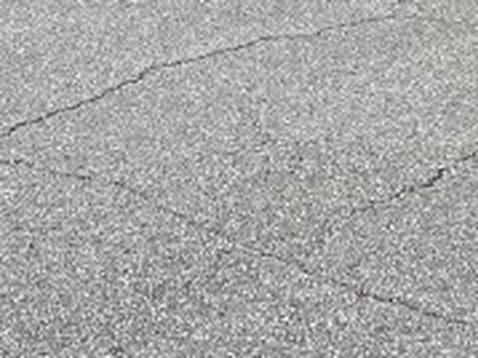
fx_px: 2056
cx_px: -363
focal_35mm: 149
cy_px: -526
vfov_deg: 8.9
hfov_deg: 12.2
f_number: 1.8
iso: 32
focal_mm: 4.25
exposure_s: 1/4274
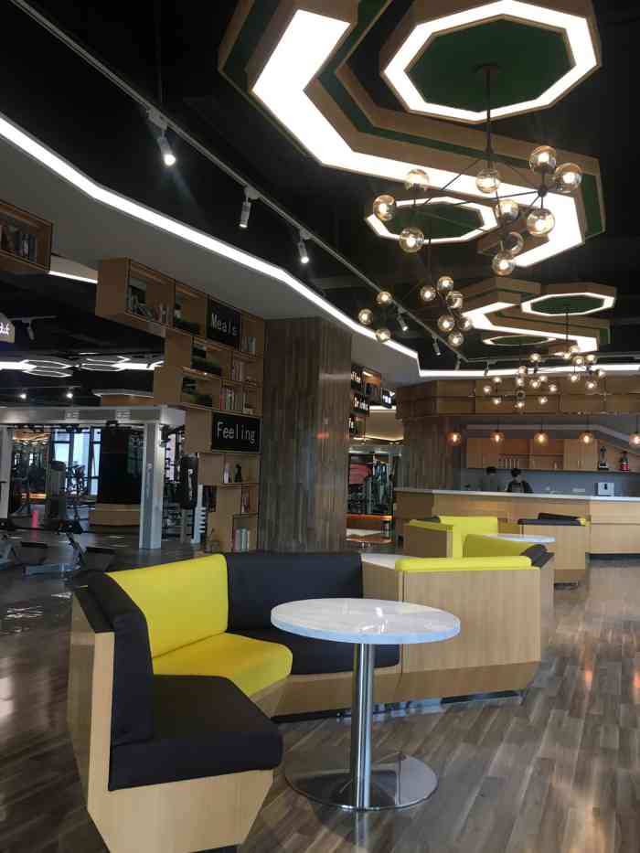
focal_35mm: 29
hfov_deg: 48.2
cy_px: 426
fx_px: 715
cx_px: 320
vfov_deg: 61.7
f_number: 2.2
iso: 40
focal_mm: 4.15
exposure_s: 1/33
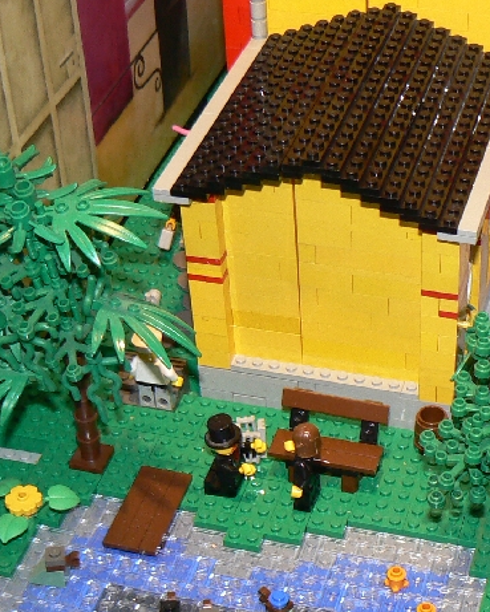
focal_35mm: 78
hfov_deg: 19.6
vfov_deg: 24.1
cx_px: 332
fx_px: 1413
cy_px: 469
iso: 100
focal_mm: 6
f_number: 2.8
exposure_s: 1/30
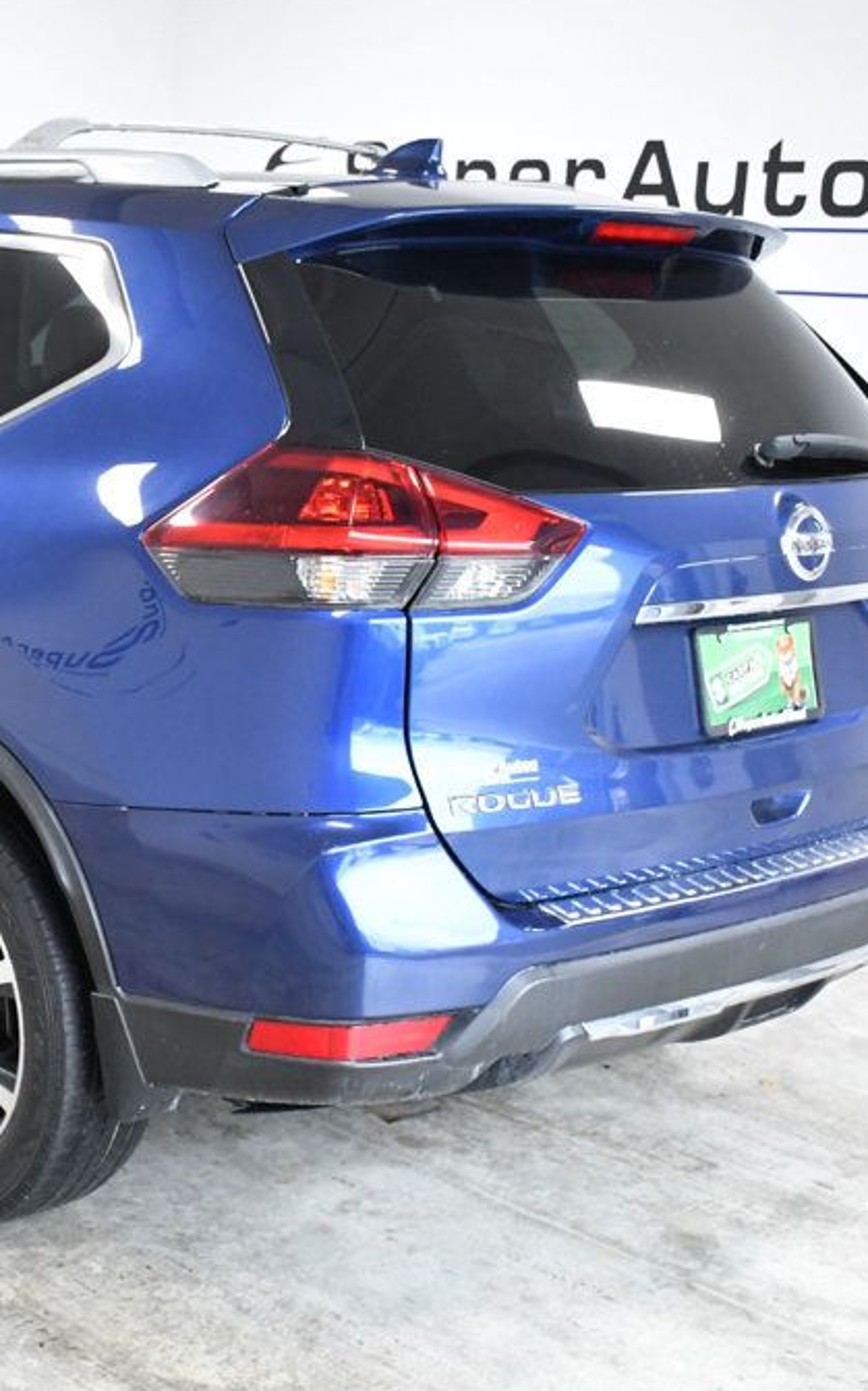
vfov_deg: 36.3
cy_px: 694
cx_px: 99
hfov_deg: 22.6
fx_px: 2121
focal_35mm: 56
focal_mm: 24
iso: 2500
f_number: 7.1
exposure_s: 1/200
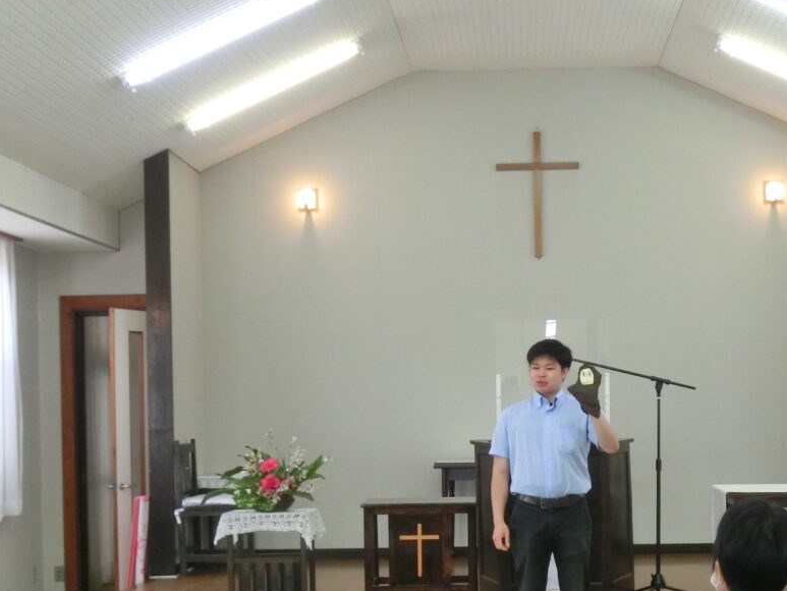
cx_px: 512
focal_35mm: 59
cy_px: 394
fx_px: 1342
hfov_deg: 32.5
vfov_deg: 24.7
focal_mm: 6.67
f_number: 3.9
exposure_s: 1/80
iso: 400
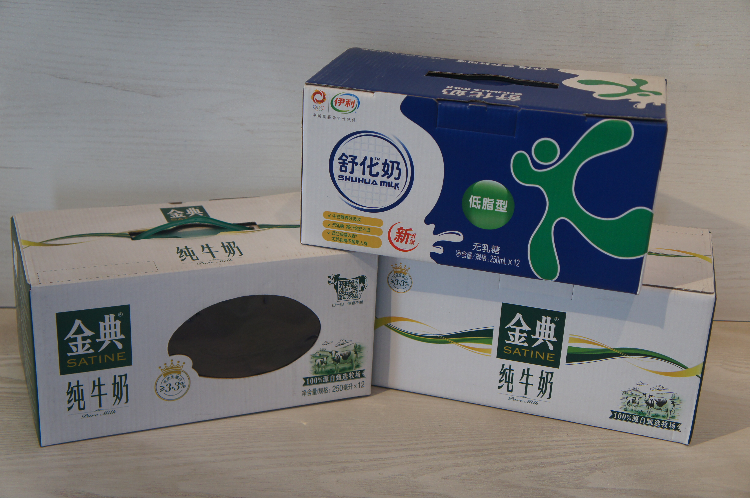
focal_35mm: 48
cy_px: 249
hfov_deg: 41.2
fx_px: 999
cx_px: 375
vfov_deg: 28.0
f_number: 4.5
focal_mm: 32
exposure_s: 1/160
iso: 500
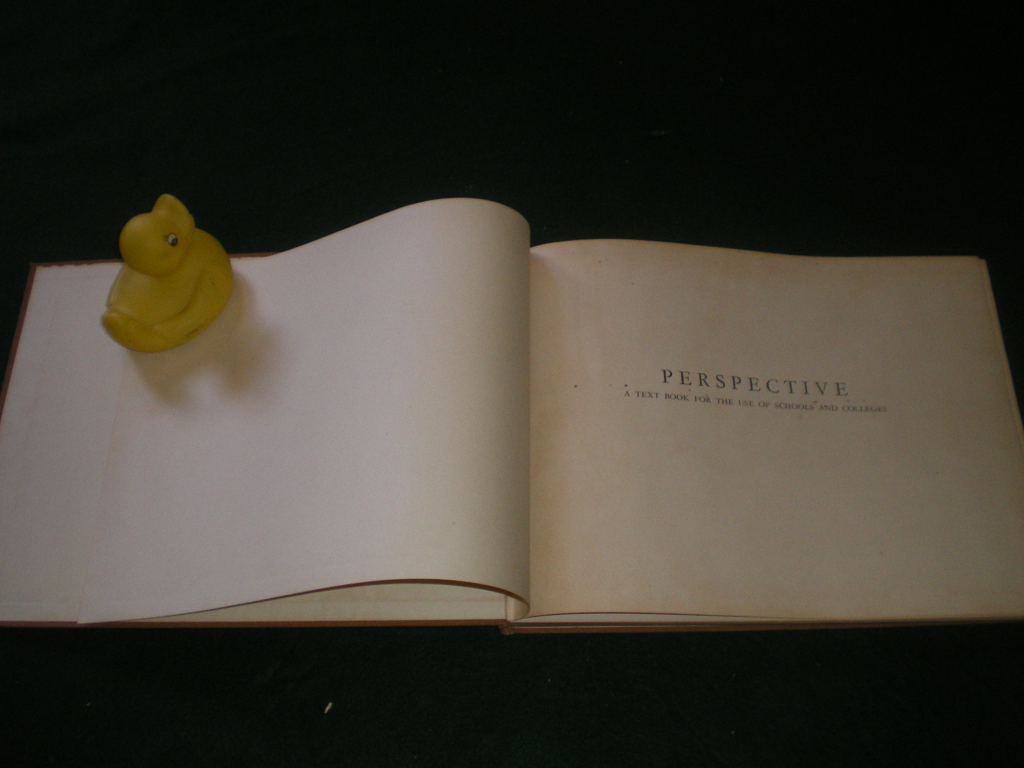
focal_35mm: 38
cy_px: 384
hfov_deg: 49.0
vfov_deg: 37.7
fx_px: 1124
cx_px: 512
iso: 200
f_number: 3.1
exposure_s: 1/50
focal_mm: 6.3
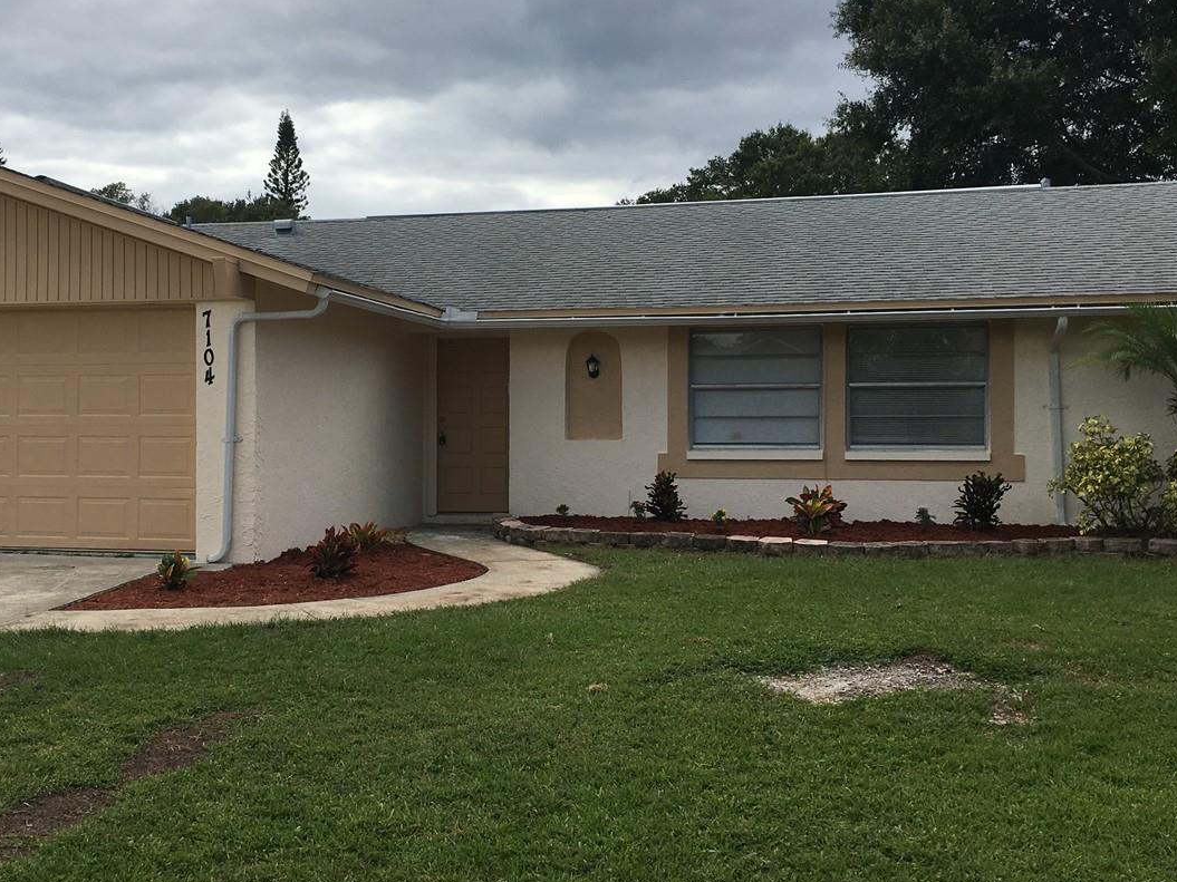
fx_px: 1496
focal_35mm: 44
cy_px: 433
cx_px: 404
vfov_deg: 32.9
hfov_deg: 42.4
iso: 25
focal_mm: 4.15
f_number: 2.2
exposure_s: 1/1832
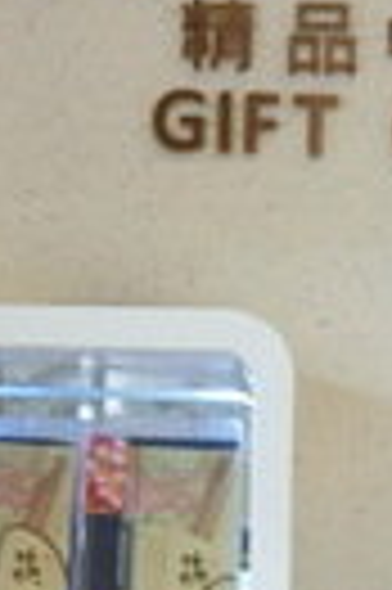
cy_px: 806
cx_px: 392
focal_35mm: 210
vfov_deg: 9.6
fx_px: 3439
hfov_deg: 6.5
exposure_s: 1/40
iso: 500
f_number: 3.5
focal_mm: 9.5
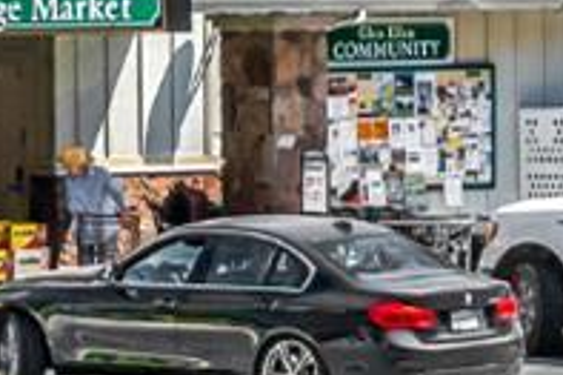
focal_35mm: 419
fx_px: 6547
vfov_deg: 3.3
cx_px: -392
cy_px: -361
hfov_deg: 4.9
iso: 1600
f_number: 8
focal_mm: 55
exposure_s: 1/640
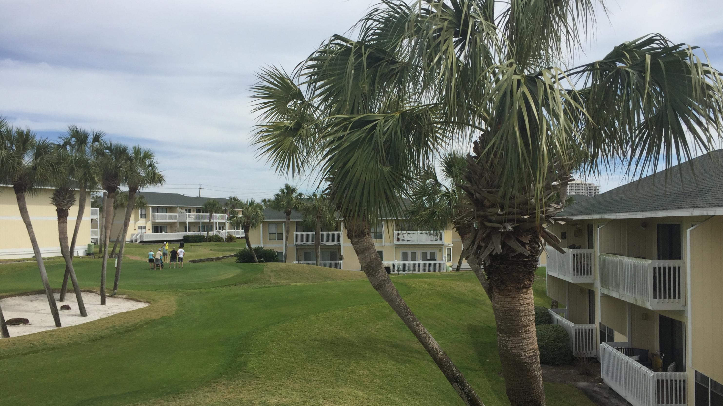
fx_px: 613
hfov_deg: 61.0
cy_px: 231
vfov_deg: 36.6
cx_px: 366
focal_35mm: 32
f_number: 2.2
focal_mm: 4.15
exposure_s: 1/2825
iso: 32
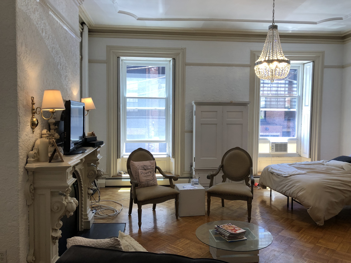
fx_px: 284
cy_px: 132
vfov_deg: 49.7
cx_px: 176
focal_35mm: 28
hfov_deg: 63.4
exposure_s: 1/40
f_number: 1.8
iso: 25
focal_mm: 3.99
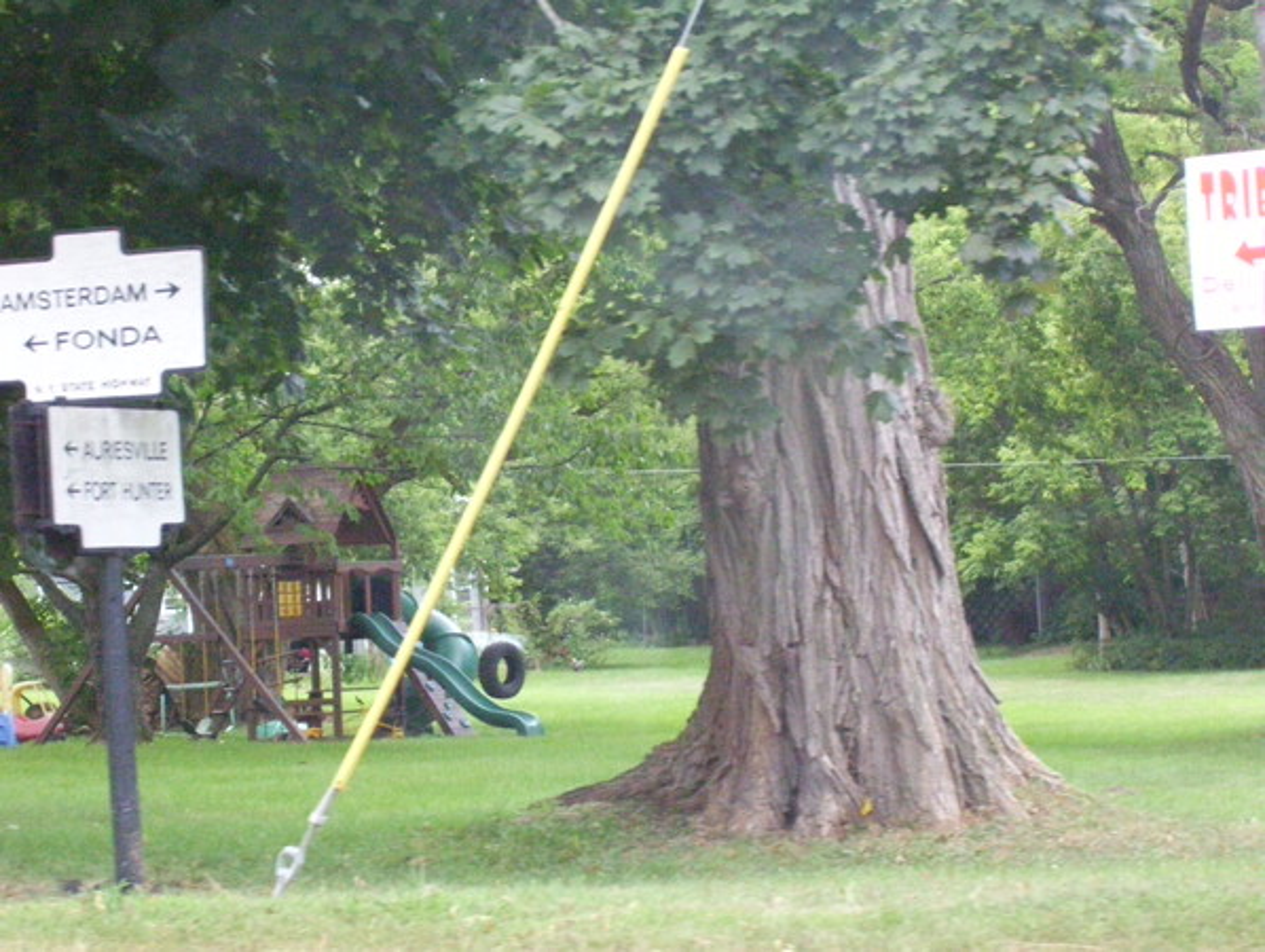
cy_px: 476
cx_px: 632
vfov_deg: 13.7
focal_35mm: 108
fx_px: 3951
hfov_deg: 18.2
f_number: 4.6
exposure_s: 1/320
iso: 1250
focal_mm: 18
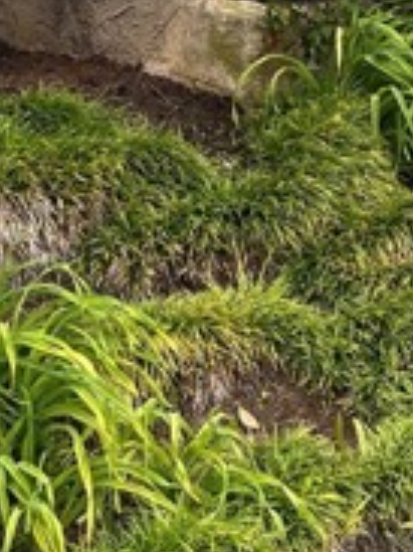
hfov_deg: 15.9
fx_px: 1449
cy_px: -332
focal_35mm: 91
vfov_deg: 18.5
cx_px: 407
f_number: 1.5
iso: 50
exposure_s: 1/840
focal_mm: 5.7
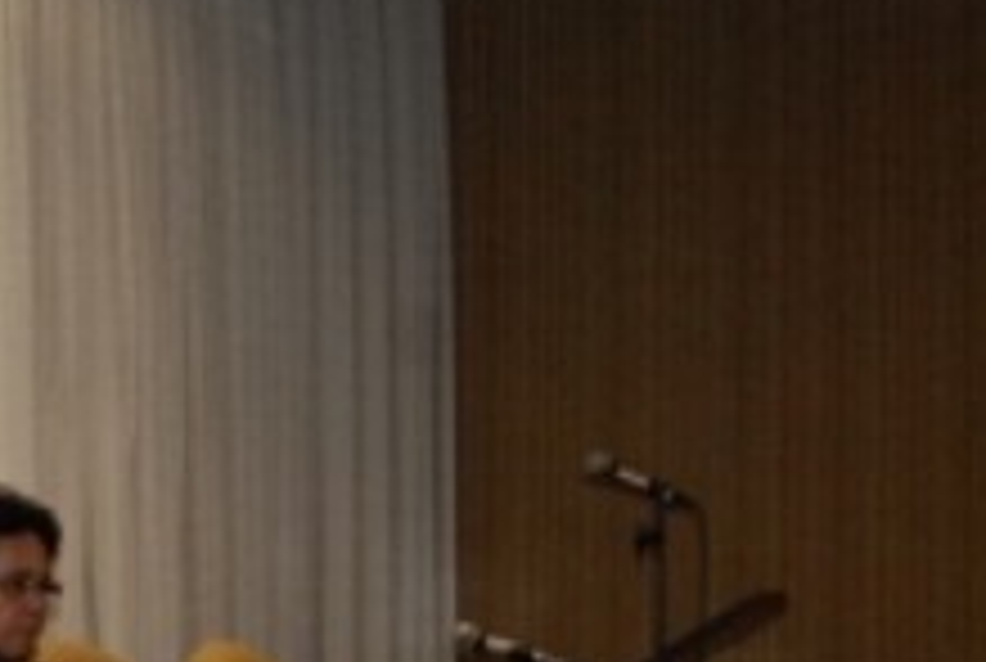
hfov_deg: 12.8
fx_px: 4281
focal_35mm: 156
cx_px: -171
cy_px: 444
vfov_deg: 8.8
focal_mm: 38
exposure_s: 1/60
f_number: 4.8
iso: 800
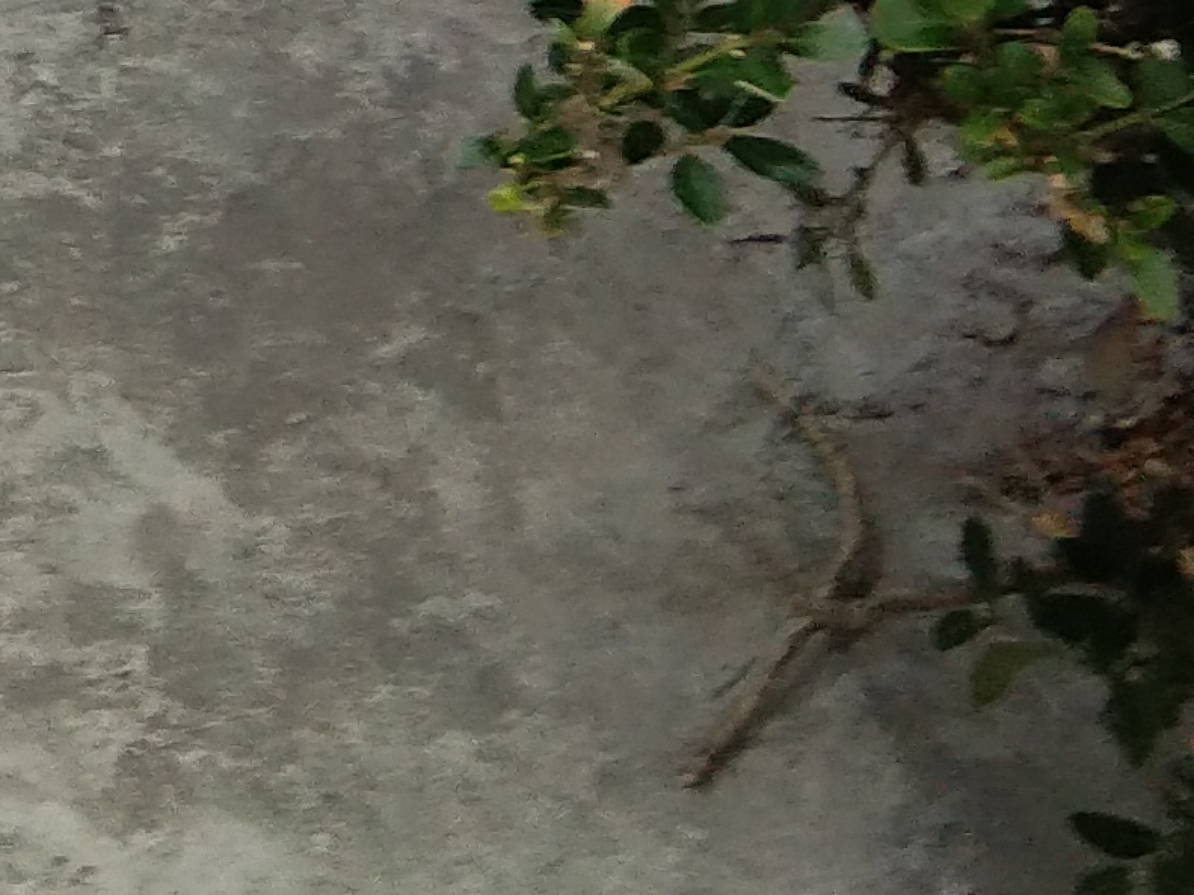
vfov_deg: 8.4
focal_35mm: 163
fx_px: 5621
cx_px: -1212
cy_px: -1188
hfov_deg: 11.0
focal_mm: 3.69
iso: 125
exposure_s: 1/50
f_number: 2.2
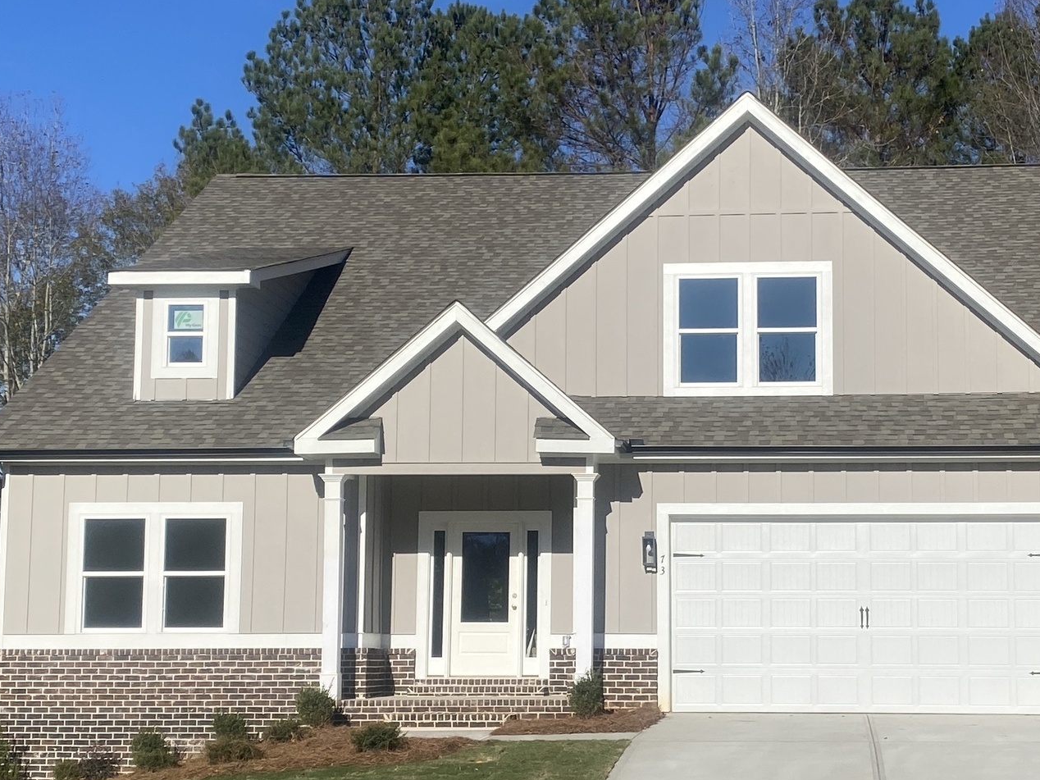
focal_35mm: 63
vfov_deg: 23.2
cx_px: 683
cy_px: 496
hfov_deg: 30.5
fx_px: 1893
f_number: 1.8
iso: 32
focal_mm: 4.25
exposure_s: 1/5025
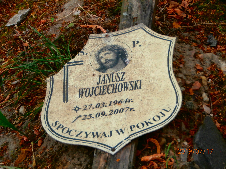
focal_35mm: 110
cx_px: 113
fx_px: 718
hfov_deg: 17.9
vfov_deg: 13.5
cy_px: 84
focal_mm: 19.54
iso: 200
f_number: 5.4
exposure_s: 1/80
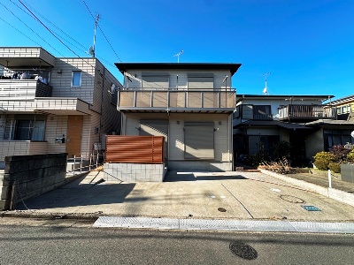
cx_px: 177
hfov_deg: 102.1
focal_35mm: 14
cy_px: 132
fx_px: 143
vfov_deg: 85.7
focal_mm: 2.22
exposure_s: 1/694
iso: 40
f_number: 2.2
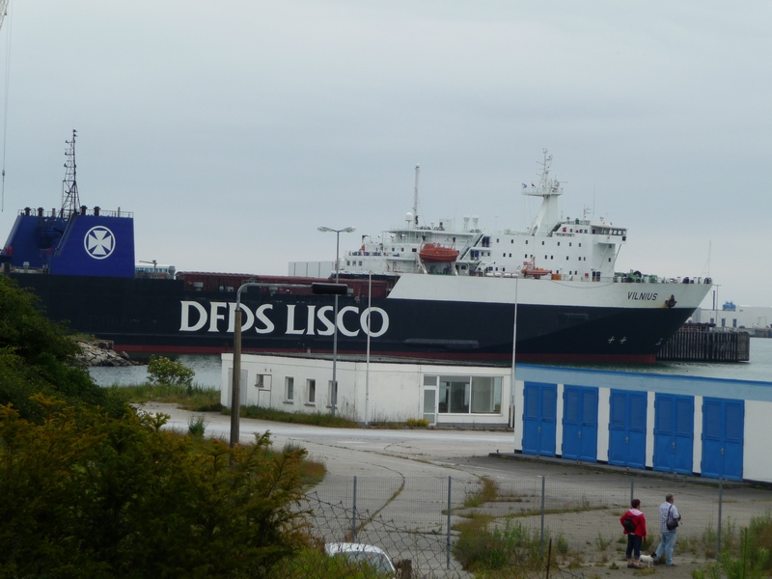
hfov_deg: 17.6
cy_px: 290
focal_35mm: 112
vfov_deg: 13.2
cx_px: 386
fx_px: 2498
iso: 100
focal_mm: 19.1
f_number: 4.7
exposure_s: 1/500
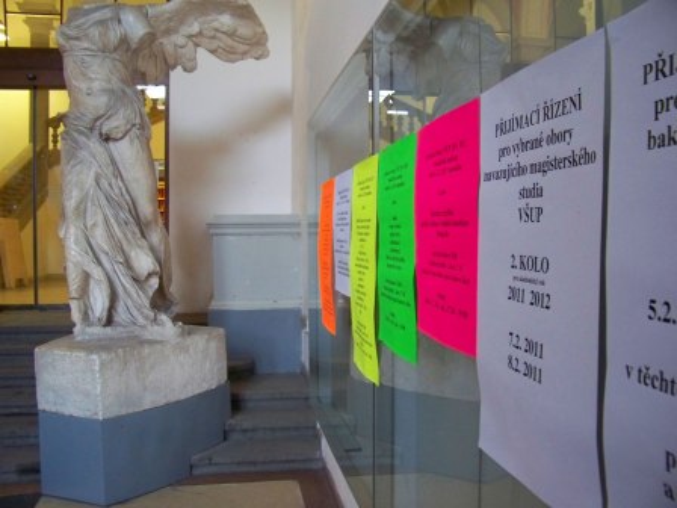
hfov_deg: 55.4
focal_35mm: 33
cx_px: 338
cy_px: 254
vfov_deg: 42.9
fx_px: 645
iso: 400
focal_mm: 5.85
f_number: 2.8
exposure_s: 1/8
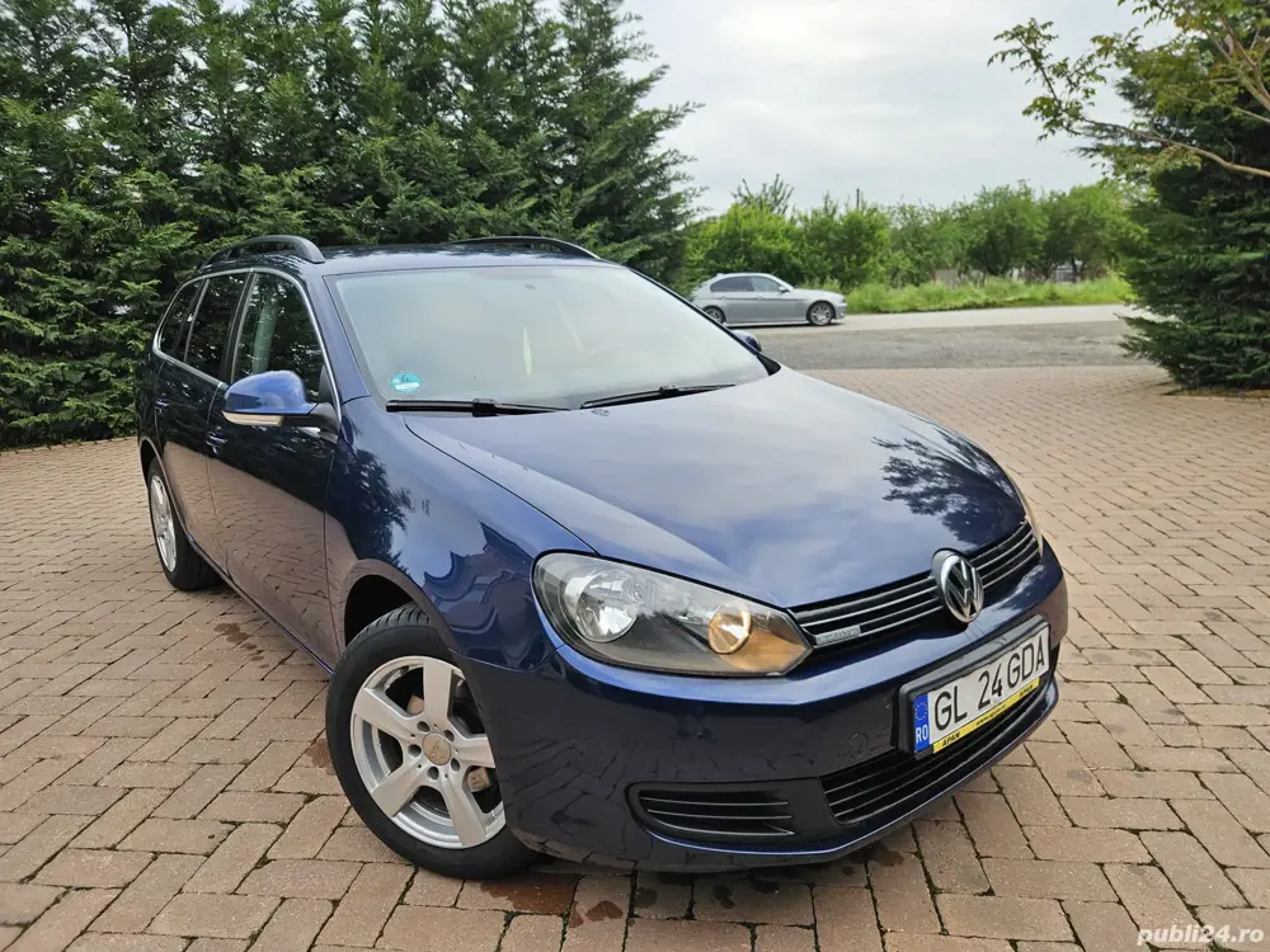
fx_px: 844
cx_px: 635
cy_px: 476
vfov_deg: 58.9
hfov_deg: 73.9
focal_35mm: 23
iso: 32
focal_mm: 5.4
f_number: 1.8
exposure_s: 1/545
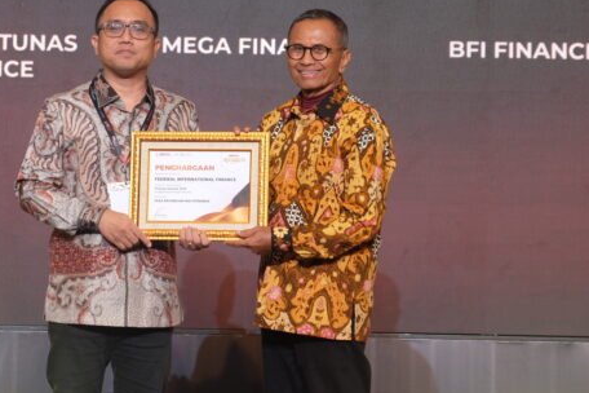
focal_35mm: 130
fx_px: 2127
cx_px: 213
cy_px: 133
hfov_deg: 15.7
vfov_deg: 10.5
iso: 800
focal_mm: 62.4
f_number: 5.3
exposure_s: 1/26
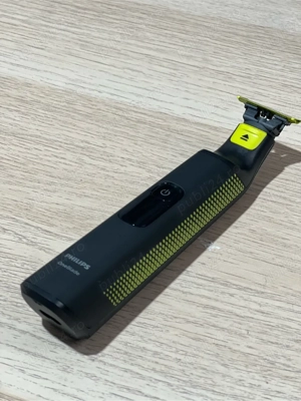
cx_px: 150
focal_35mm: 77
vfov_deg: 25.3
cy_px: 200
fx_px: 893
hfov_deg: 19.1
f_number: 2.8
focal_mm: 9
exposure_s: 1/33
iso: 125
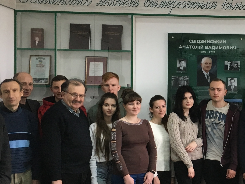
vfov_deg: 19.4
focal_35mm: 76
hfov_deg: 24.4
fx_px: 538
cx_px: 250
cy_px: 105
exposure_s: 1/33
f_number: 2.2
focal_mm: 4.15
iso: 50
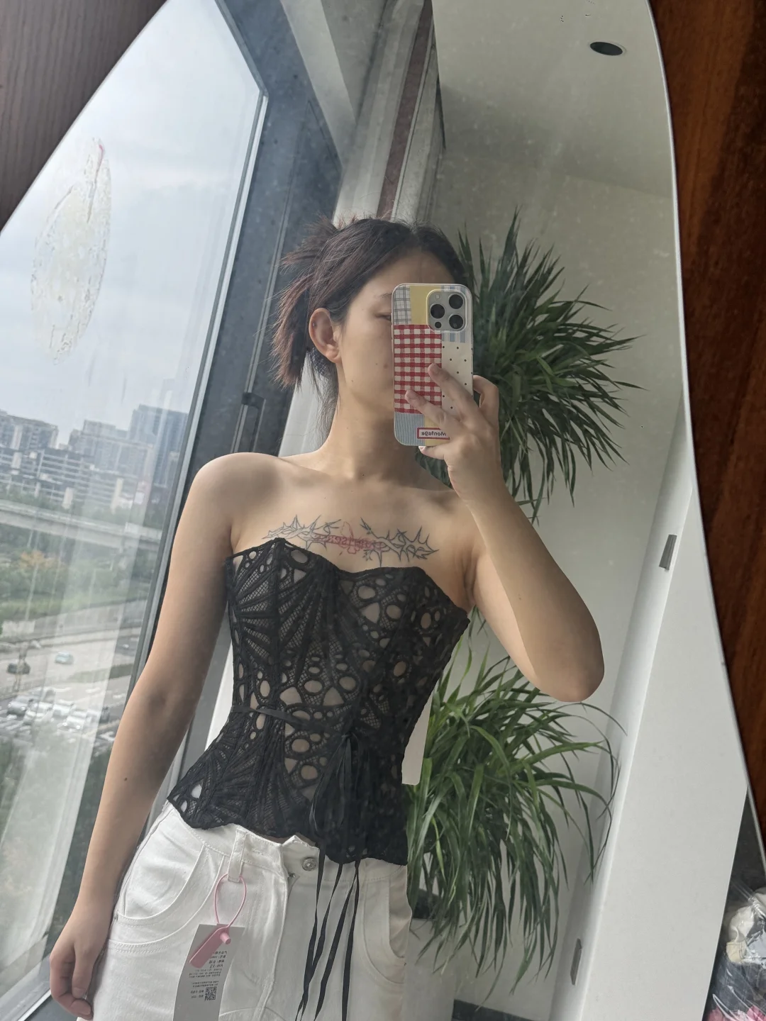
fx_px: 1416
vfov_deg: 39.7
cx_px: 383
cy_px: 510
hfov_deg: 30.3
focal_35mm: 48
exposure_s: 1/205
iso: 64
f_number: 1.78
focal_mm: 6.76
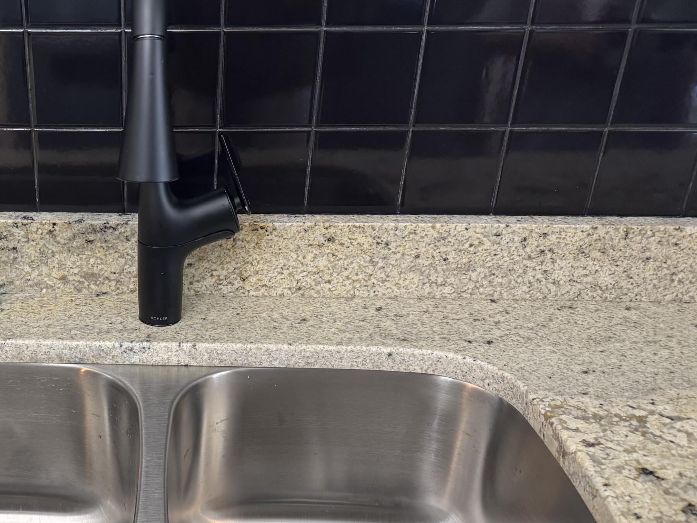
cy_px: 317
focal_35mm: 40
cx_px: 129
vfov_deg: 35.8
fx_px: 805
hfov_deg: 44.3
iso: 200
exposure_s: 1/60
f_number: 1.78
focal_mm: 6.76
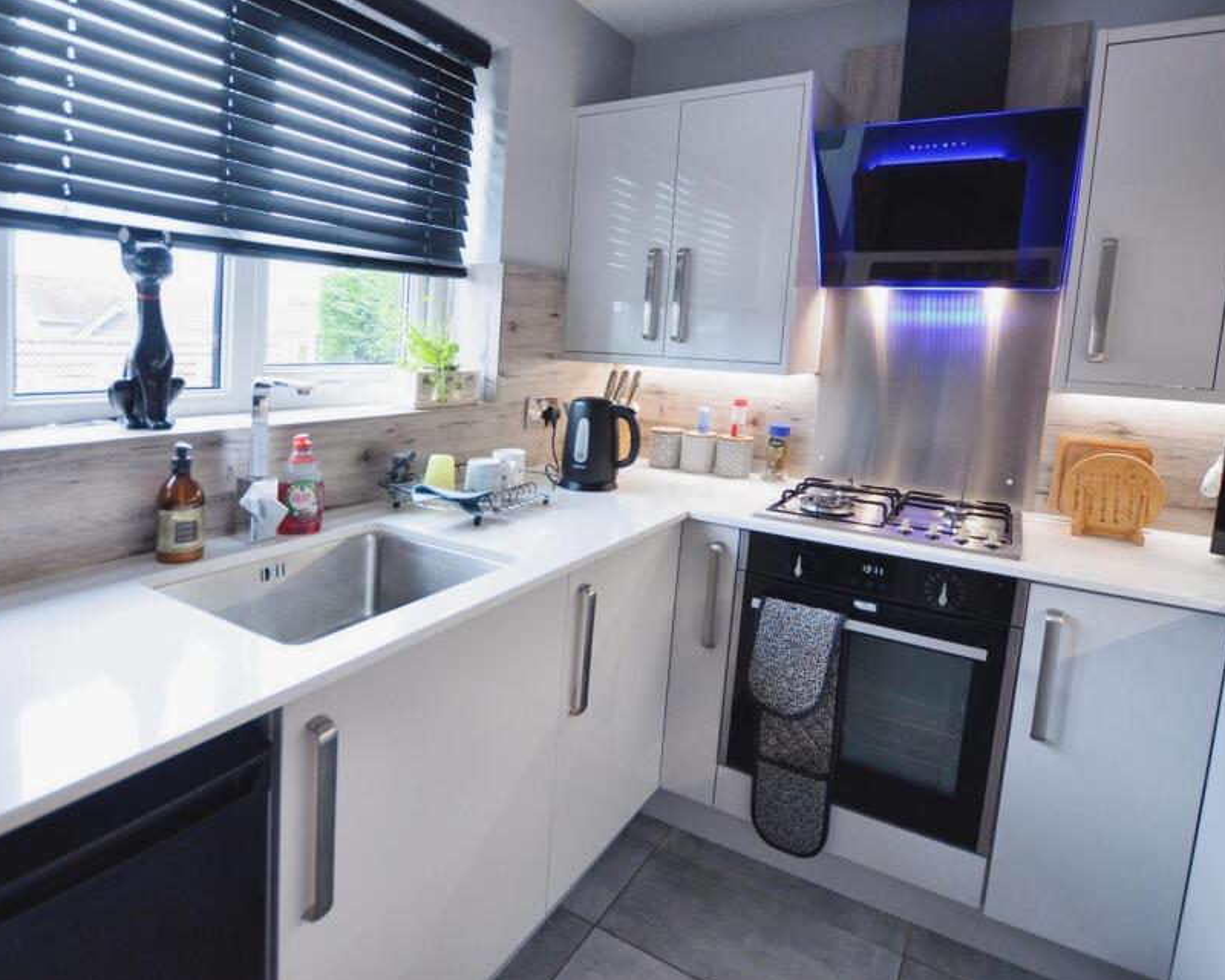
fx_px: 653
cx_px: 619
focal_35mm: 18
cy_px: 466
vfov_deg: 73.8
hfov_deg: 86.4
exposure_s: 1/60
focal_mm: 10
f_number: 4
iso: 800
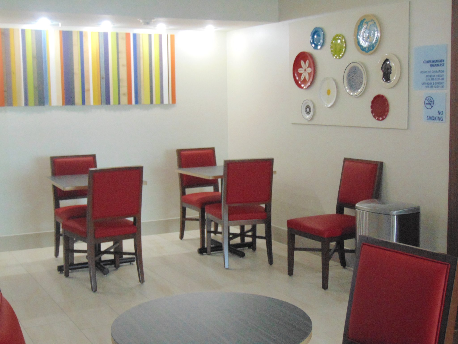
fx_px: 662
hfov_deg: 38.2
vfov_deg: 29.1
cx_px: 229
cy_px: 172
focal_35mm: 50
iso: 400
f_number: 3.5
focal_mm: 9
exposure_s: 1/20
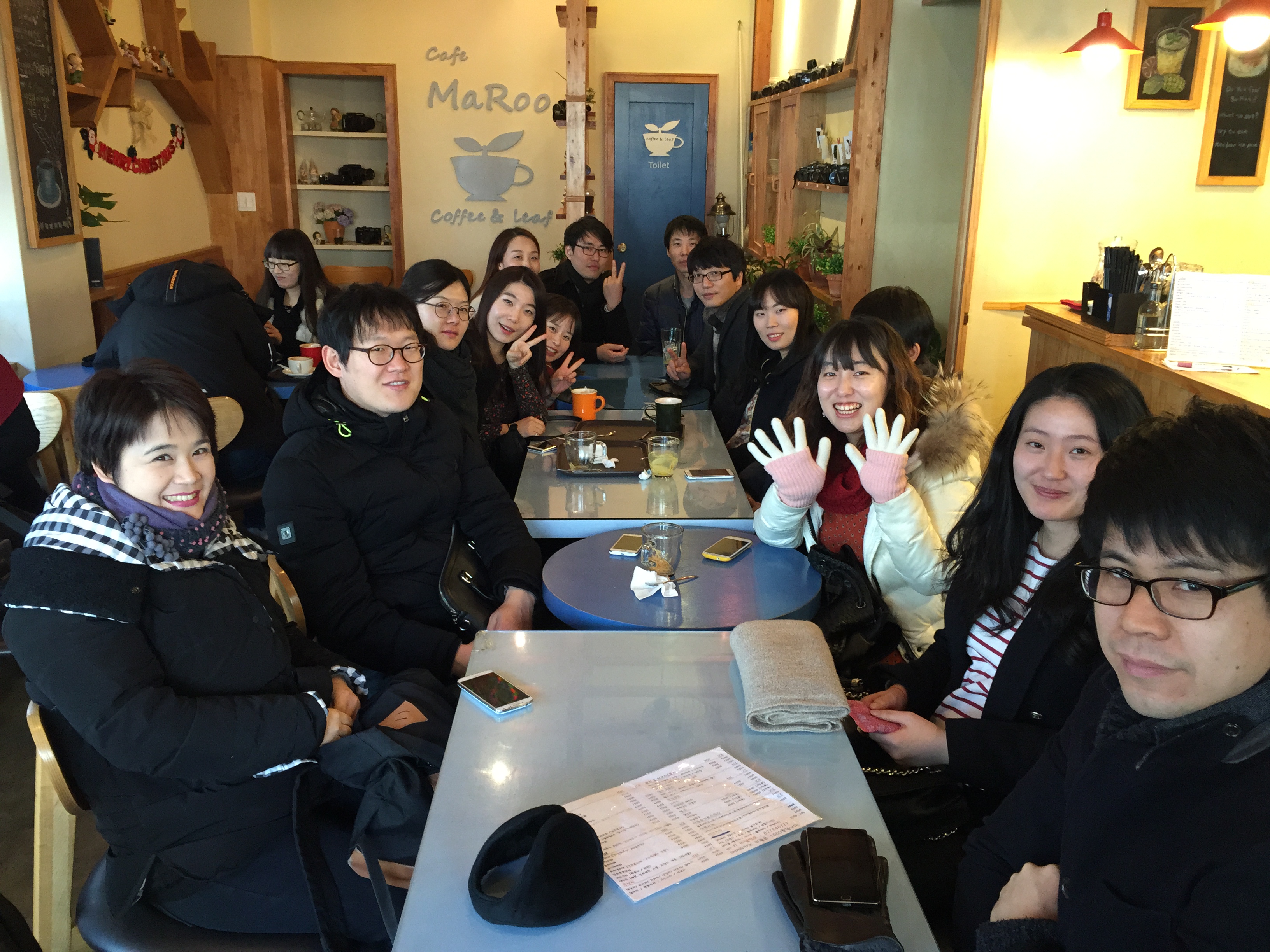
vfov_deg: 48.2
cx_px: 635
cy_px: 476
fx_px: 1064
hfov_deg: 61.7
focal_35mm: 29
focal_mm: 4.15
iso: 200
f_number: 2.2
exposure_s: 1/30
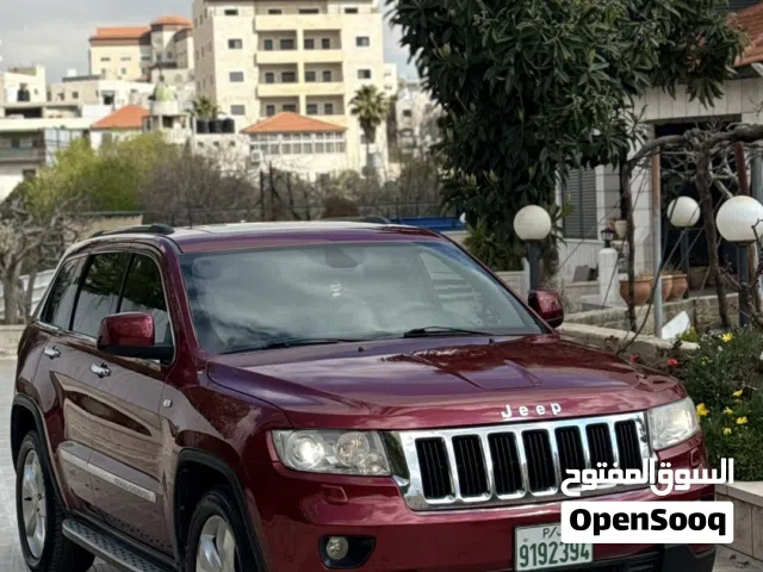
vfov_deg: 30.3
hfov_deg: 39.7
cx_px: 382
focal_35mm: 48
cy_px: 286
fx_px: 1058
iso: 80
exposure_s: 1/6536
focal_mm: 6.76
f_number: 1.78
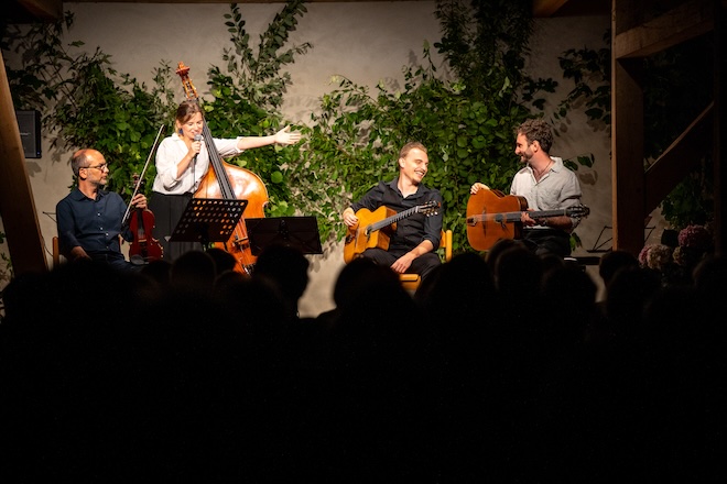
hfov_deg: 14.7
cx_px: 364
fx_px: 2827
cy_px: 242
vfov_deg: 9.8
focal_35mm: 140
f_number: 2.8
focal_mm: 140
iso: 720
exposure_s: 1/200
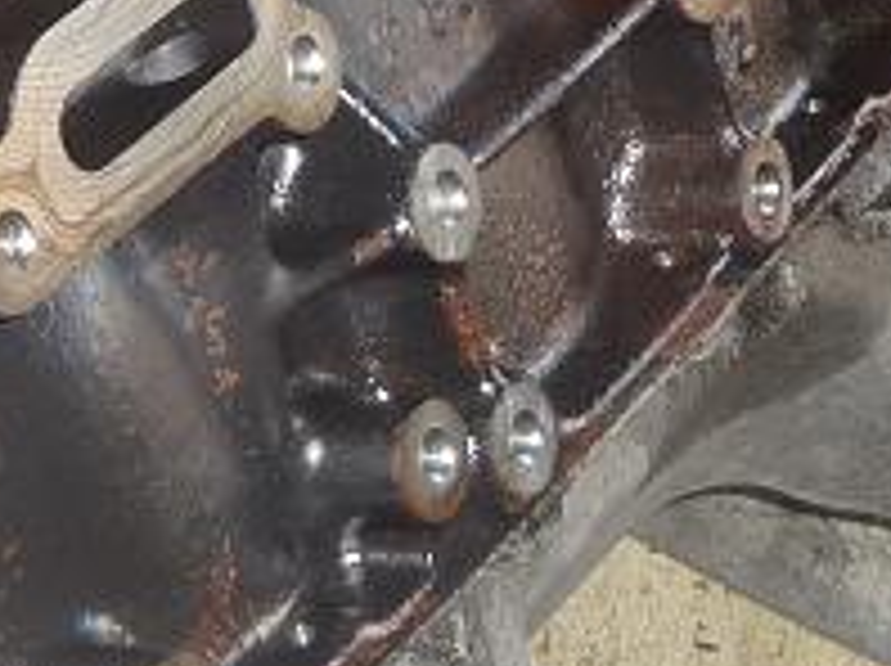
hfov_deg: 13.5
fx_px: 3728
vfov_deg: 10.1
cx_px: 99
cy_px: -58
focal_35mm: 145
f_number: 3.3
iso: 125
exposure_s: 1/30
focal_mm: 4.7
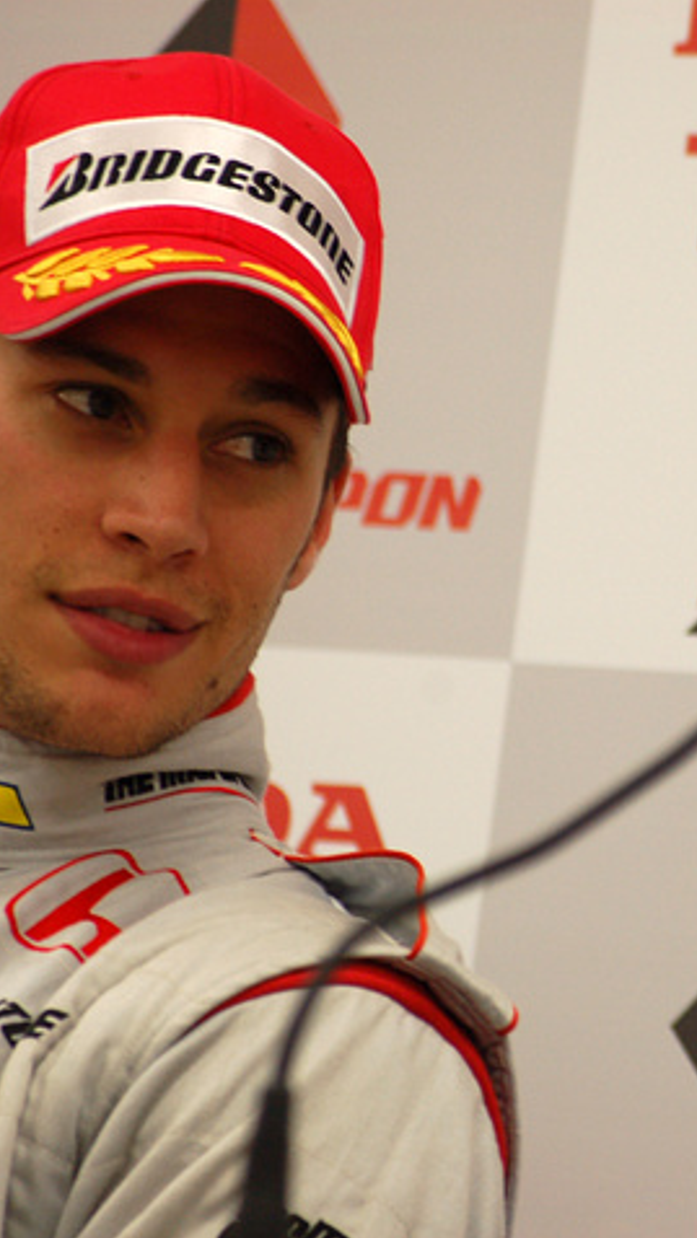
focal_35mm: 427
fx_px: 14025
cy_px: 619
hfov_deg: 2.8
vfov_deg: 5.1
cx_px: 705
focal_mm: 180
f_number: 5.6
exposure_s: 1/60
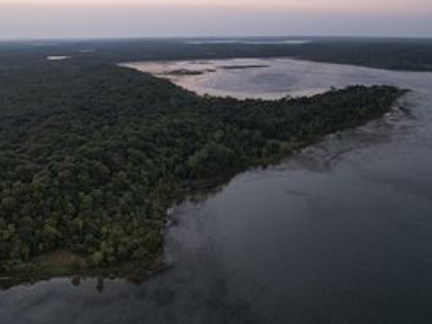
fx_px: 412
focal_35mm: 33
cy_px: 132
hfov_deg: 55.4
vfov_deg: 42.8
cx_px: 214
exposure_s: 1/40
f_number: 2.8
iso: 100
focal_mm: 8.38
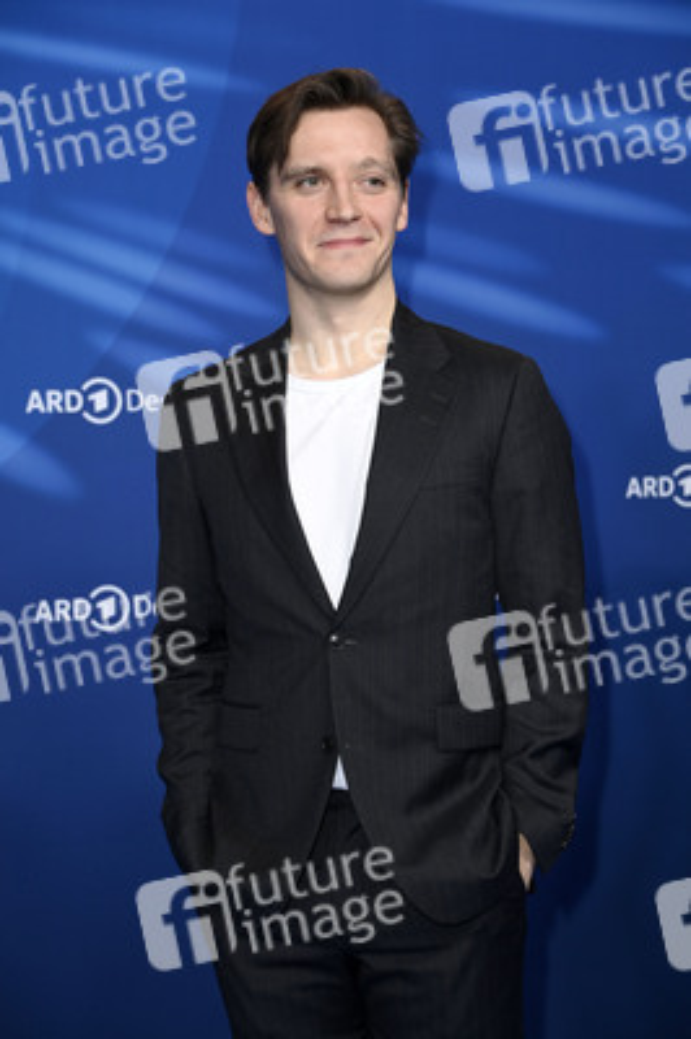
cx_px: 346
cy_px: 520
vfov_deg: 20.8
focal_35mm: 98
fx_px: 2826
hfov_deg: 13.9
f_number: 5.6
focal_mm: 98
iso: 800
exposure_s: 1/250
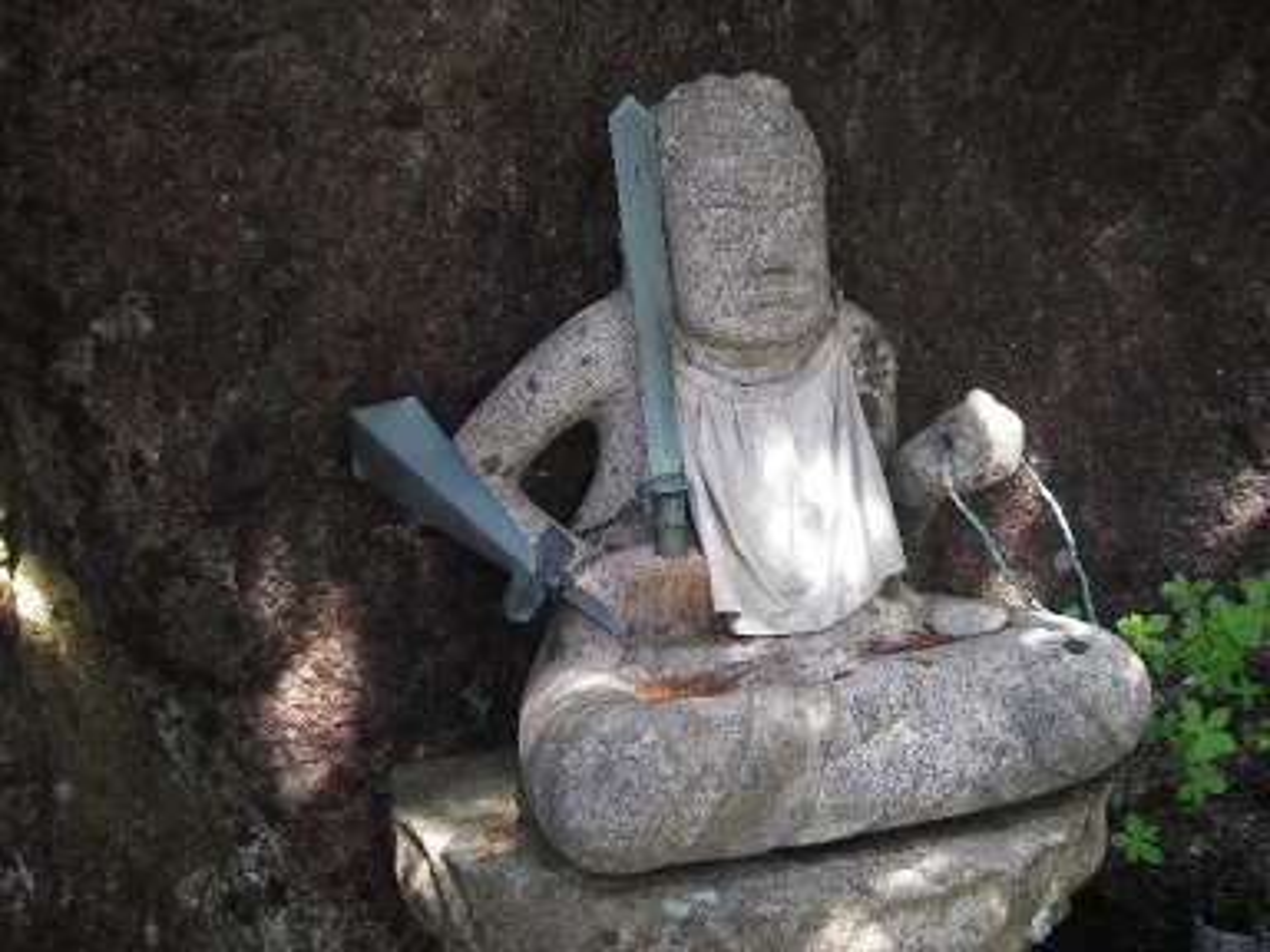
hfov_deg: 49.0
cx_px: 635
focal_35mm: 38
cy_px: 476
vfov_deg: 37.7
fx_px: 1394
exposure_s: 1/30
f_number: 3.3
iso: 64
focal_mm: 6.3
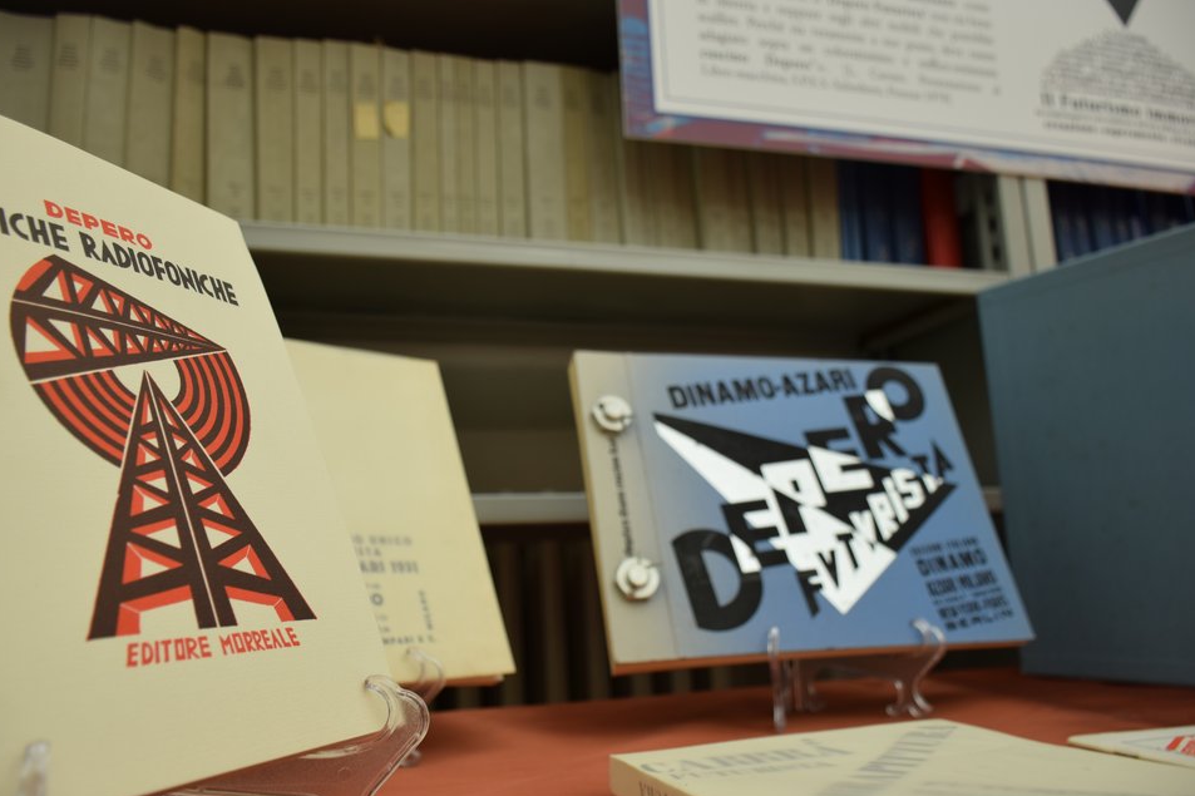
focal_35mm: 29
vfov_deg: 44.9
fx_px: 962
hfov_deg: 63.7
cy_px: 406
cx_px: 587
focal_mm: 18
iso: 100
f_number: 3.5
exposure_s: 1/3
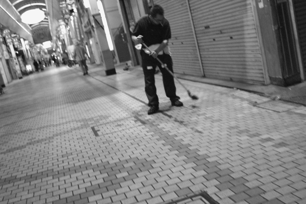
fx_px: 348
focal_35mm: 41
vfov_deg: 32.6
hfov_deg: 47.4
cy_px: 102
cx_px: 153
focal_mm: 24.2
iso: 800
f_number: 4
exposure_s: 1/80
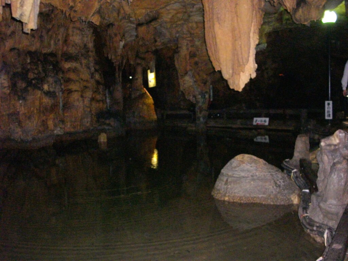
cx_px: 174
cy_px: 130
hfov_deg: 50.1
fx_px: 372
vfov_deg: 38.7
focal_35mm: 37
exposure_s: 1/50
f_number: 2.8
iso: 800
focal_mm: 6.2
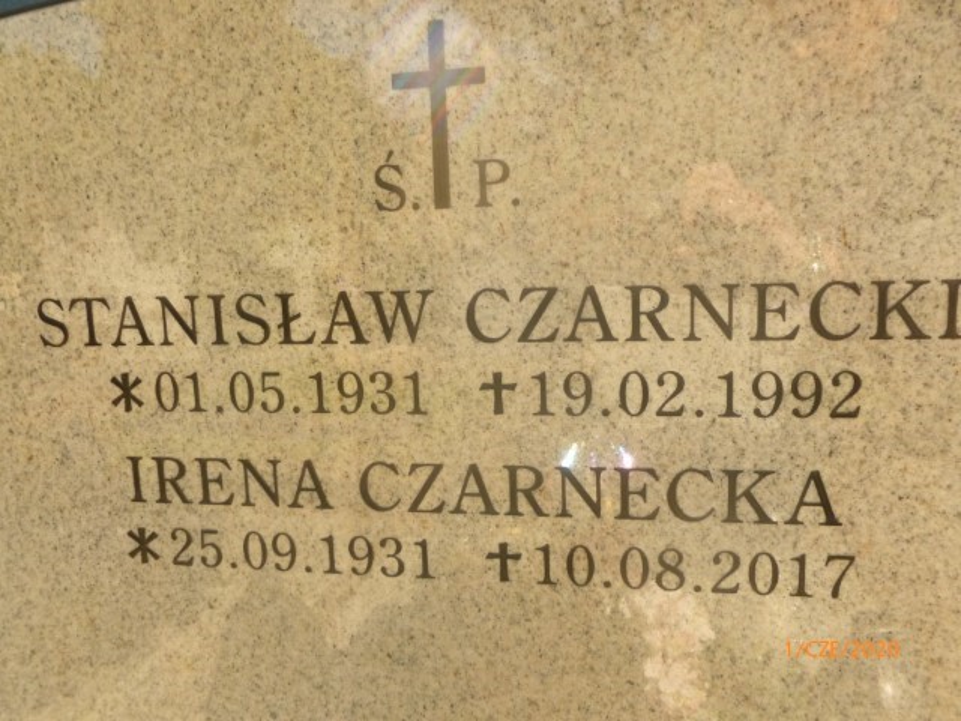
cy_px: 360
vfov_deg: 49.7
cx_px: 480
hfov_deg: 63.4
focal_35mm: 28
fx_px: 777
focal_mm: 5
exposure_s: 1/400
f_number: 3.3
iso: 200
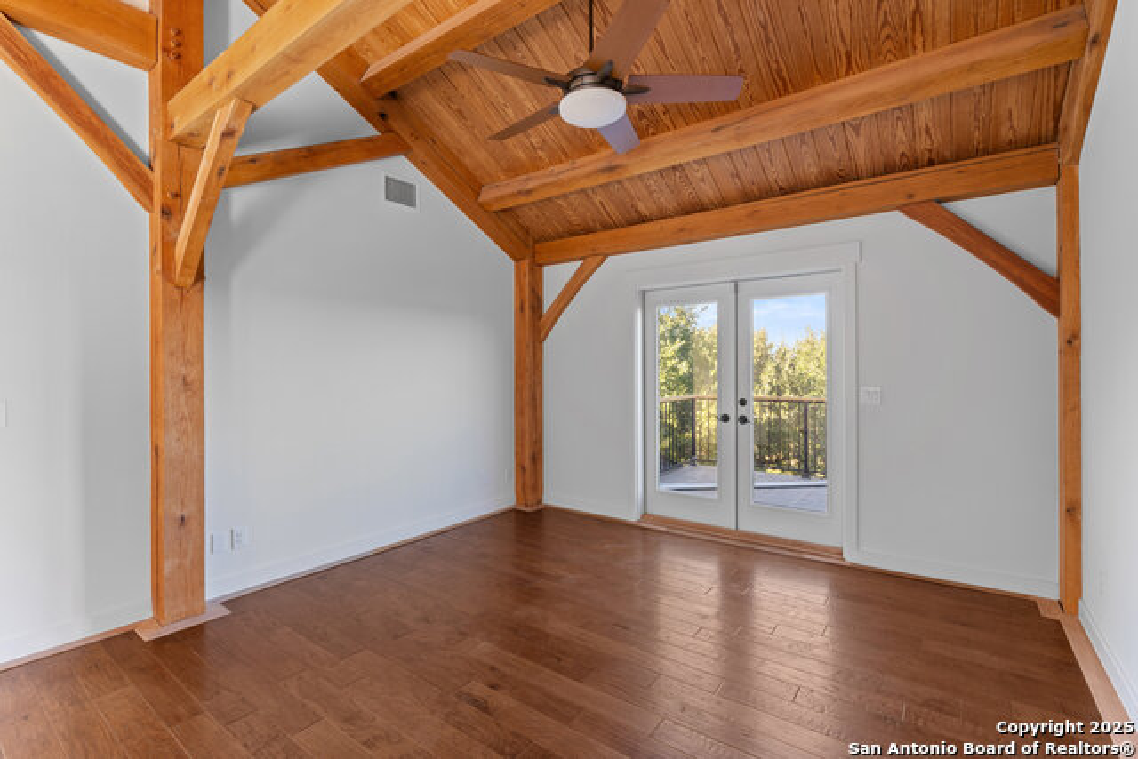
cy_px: 380
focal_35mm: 16
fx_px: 506
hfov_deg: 96.7
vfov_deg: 73.8
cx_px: 569
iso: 250
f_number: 9
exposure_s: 1/8
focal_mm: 16
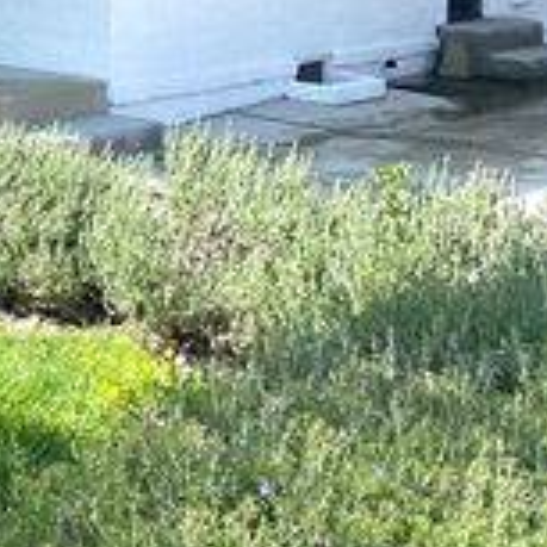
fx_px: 1788
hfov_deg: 15.6
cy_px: -302
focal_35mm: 100
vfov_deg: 15.8
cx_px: -336
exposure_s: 1/2141
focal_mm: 4.25
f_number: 1.8
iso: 32
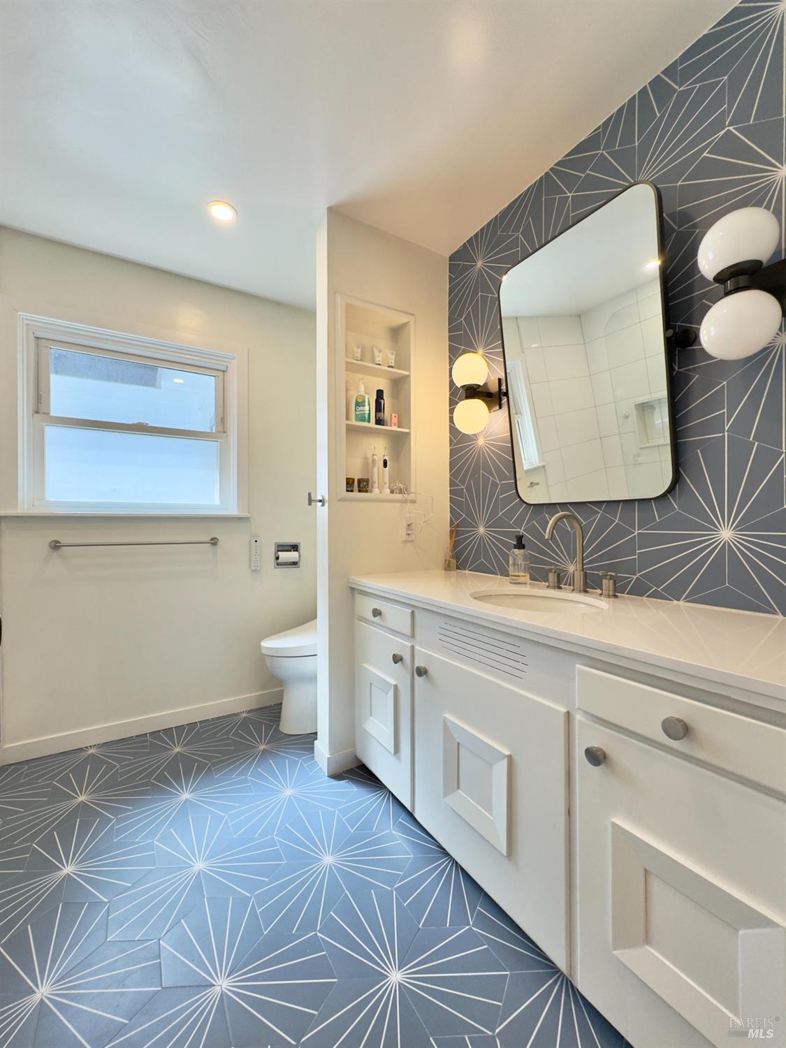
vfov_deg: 102.1
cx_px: 393
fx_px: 424
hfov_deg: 85.7
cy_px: 524
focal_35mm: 14
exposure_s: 1/120
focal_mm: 2.22
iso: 100
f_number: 2.2
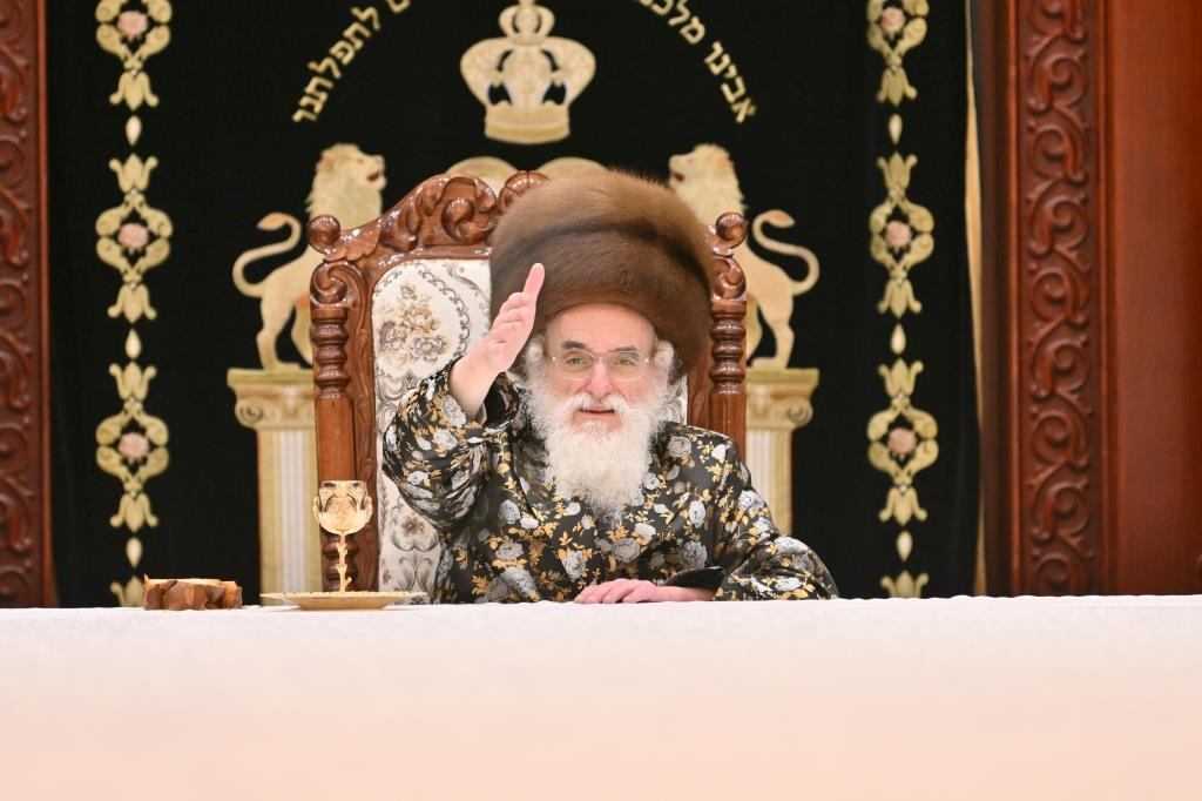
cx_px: 601
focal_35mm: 300
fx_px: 10013
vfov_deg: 4.6
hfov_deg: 6.9
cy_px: 400
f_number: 2.8
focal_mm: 200
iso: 400
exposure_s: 1/400
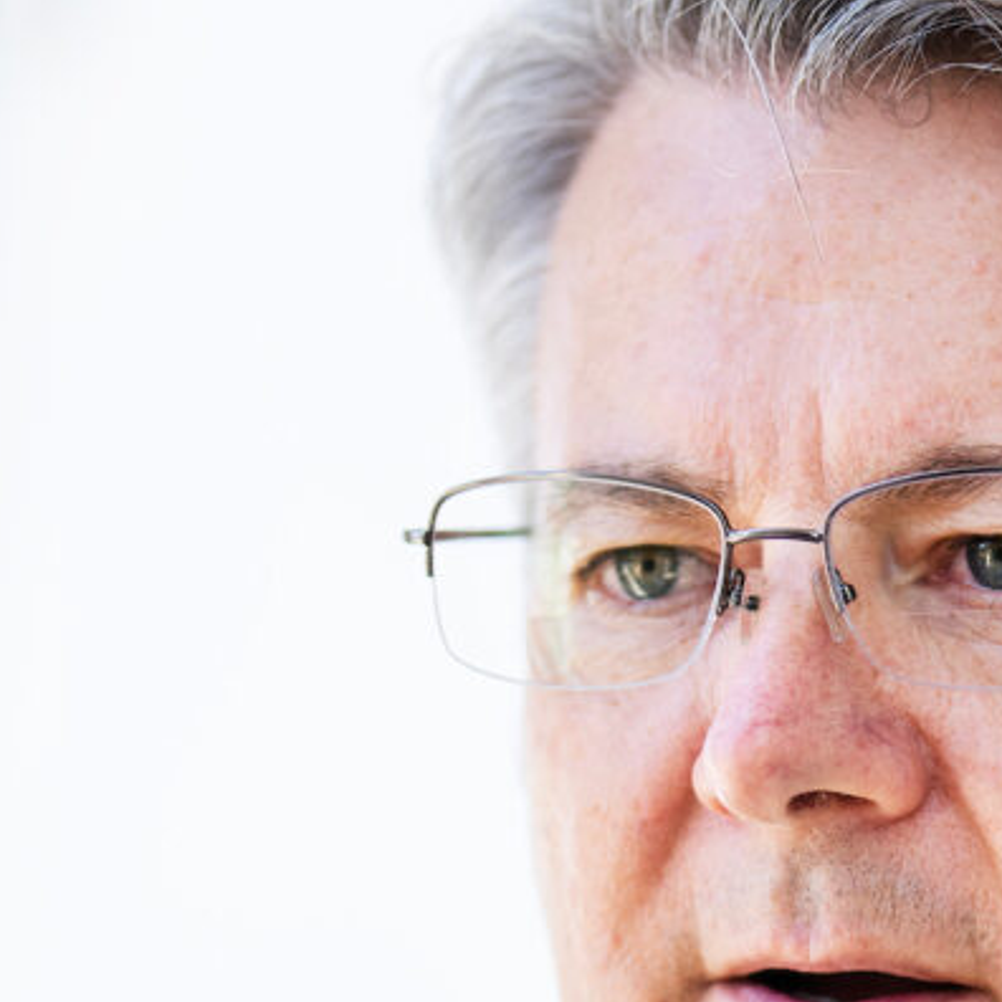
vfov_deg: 9.9
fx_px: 5698
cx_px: 1017
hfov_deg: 10.0
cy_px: 1101
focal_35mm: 174
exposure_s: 1/800
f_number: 1.4
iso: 125
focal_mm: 50
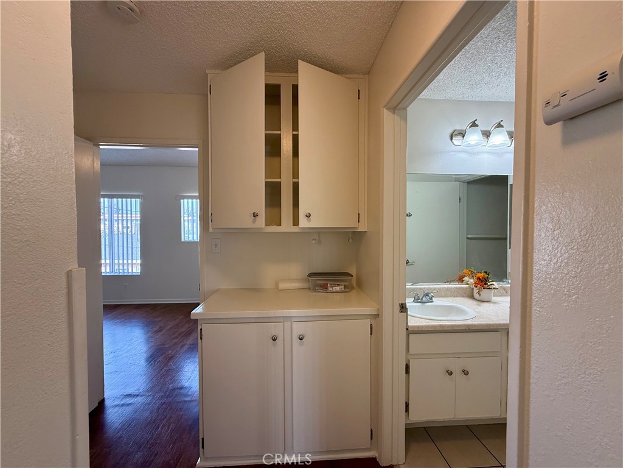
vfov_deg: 85.7
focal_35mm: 14
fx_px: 252
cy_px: 234
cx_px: 312
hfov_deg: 102.1
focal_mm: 2.22
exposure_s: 1/120
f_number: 2.2
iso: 160
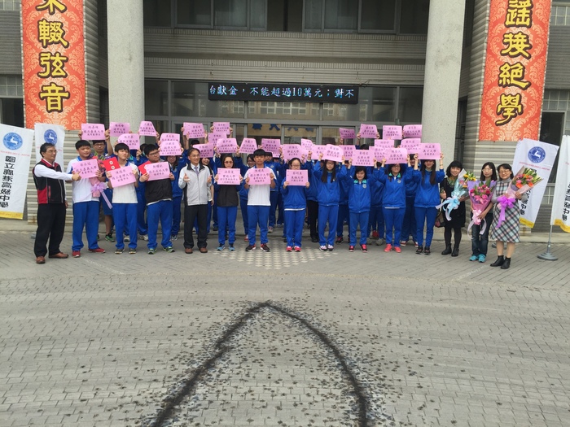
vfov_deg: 48.2
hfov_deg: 61.7
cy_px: 214
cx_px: 285
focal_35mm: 29
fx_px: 478
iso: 32
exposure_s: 1/494
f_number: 2.2
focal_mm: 4.15
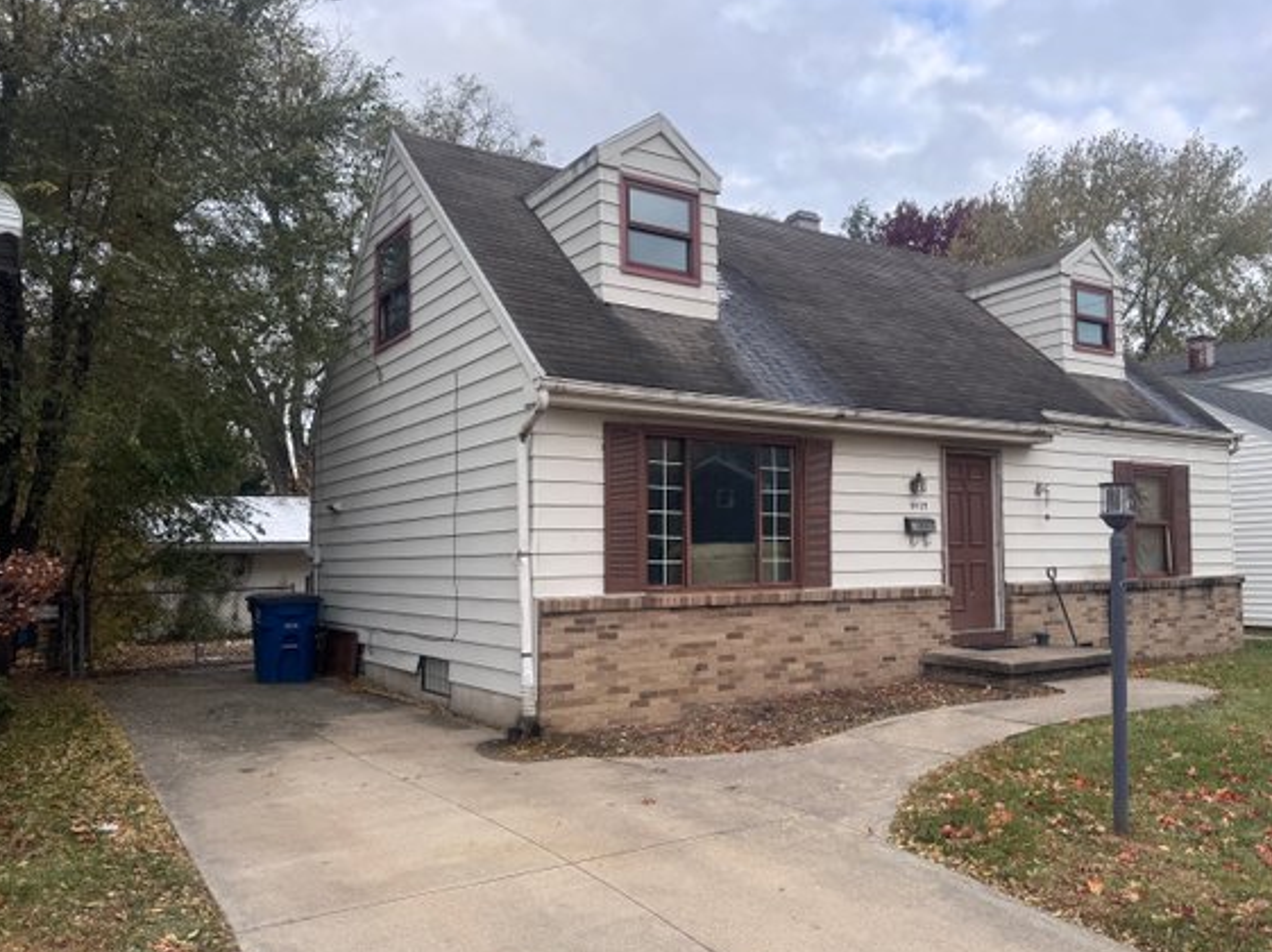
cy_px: 500
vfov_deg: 51.3
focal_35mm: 27
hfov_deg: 65.2
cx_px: 704
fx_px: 992
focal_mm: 6.76
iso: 80
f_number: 1.78
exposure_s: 1/966
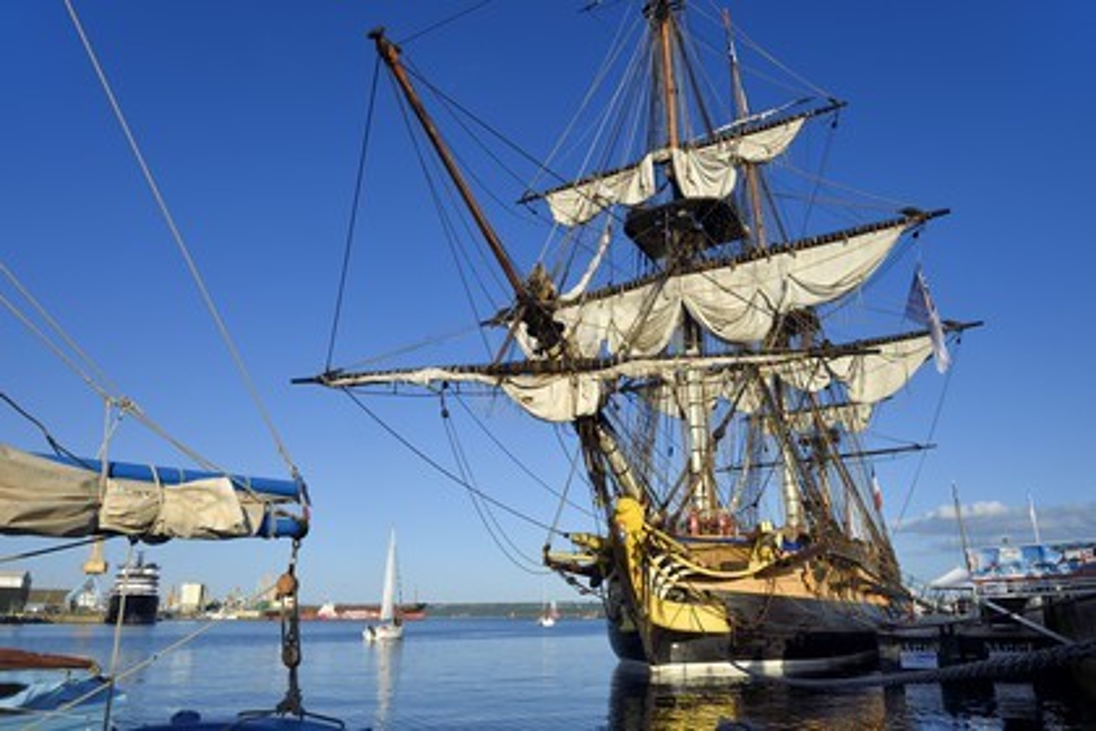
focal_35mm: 24
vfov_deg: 53.1
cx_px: 548
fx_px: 731
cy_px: 366
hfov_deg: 73.7
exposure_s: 1/250
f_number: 14
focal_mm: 24
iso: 200
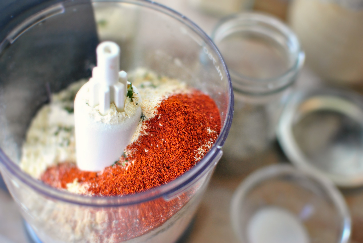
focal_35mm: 52
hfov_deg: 37.8
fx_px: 530
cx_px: 182
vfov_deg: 25.8
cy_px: 122
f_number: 2.2
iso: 400
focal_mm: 35
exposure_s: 1/125
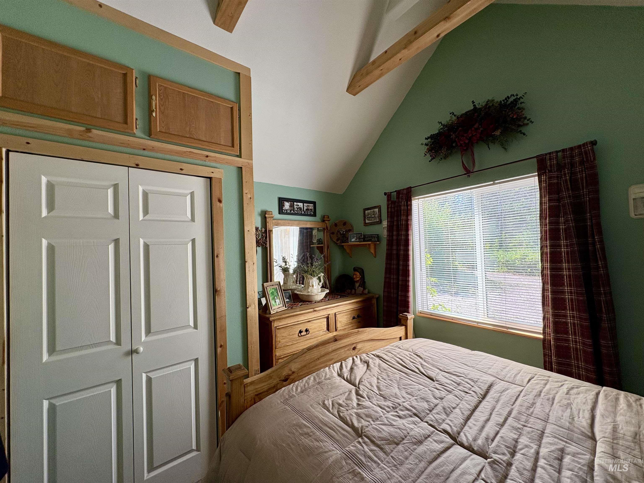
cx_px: 322
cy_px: 242
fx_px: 260
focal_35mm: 14
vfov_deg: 85.7
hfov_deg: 102.1
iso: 200
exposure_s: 1/99
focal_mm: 2.22
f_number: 2.2
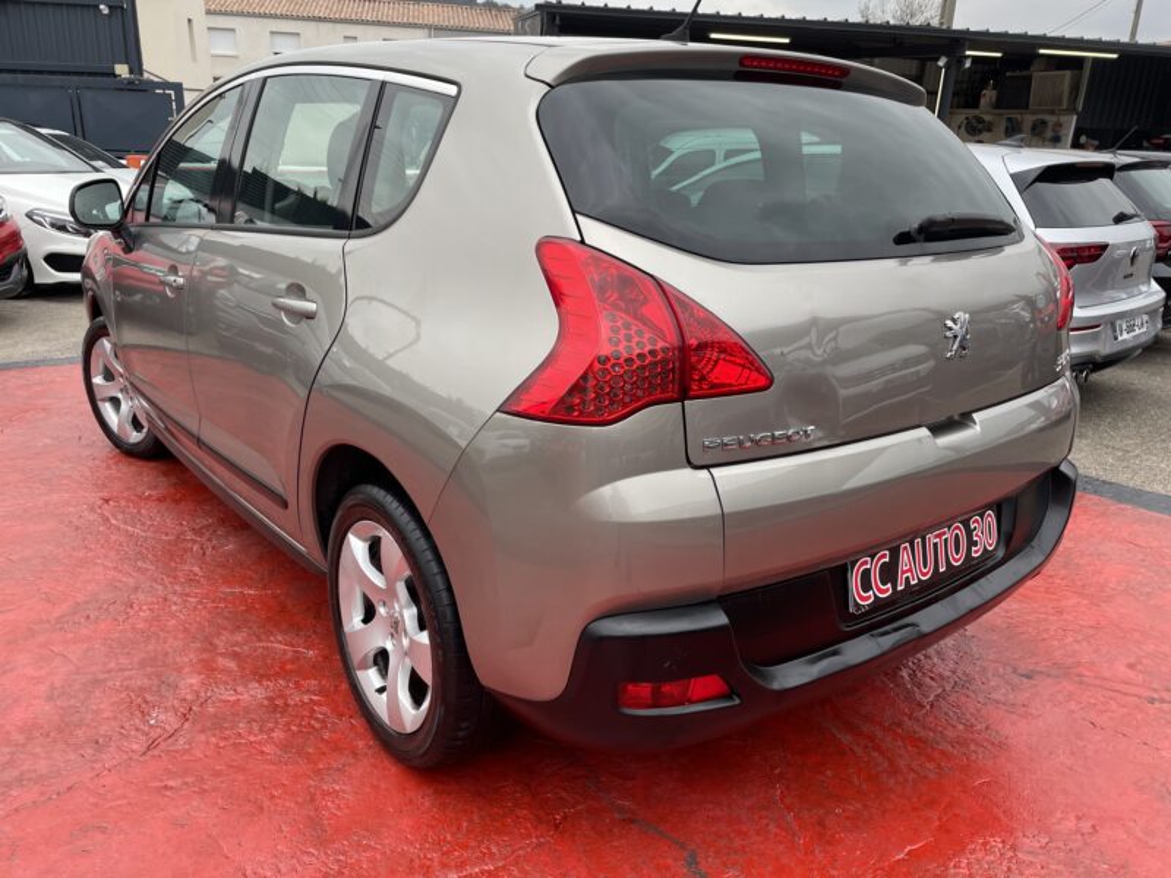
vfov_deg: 53.1
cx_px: 586
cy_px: 439
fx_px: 880
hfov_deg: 67.3
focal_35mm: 26
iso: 32
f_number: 1.6
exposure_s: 1/293
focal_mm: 4.2
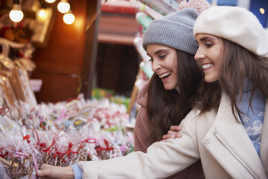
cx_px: 134
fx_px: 462
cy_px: 90
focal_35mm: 62
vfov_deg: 21.9
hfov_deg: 32.4
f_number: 2.8
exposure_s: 1/160
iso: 160
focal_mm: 62
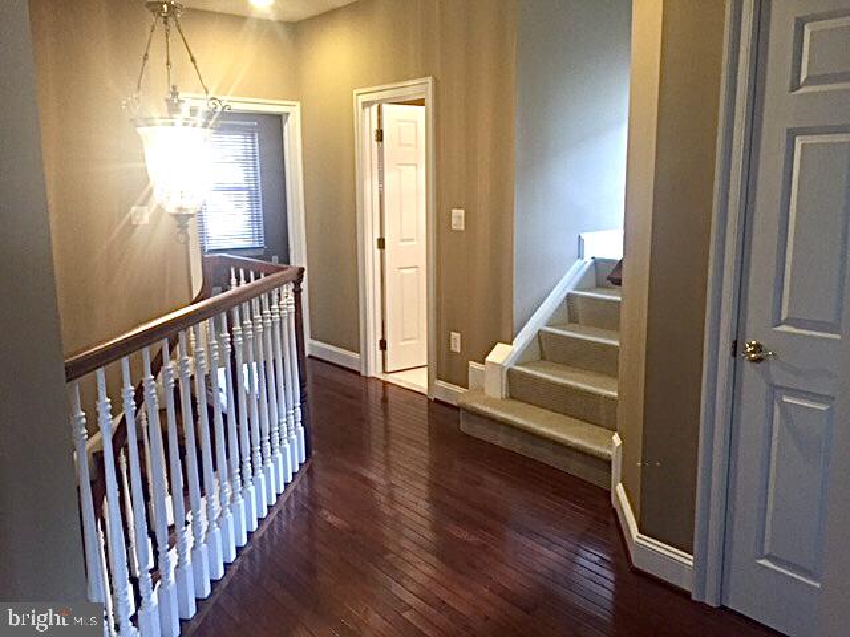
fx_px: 712
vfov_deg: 48.2
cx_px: 425
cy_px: 318
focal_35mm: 29
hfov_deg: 61.7
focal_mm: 4.15
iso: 160
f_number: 2.2
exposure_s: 1/30
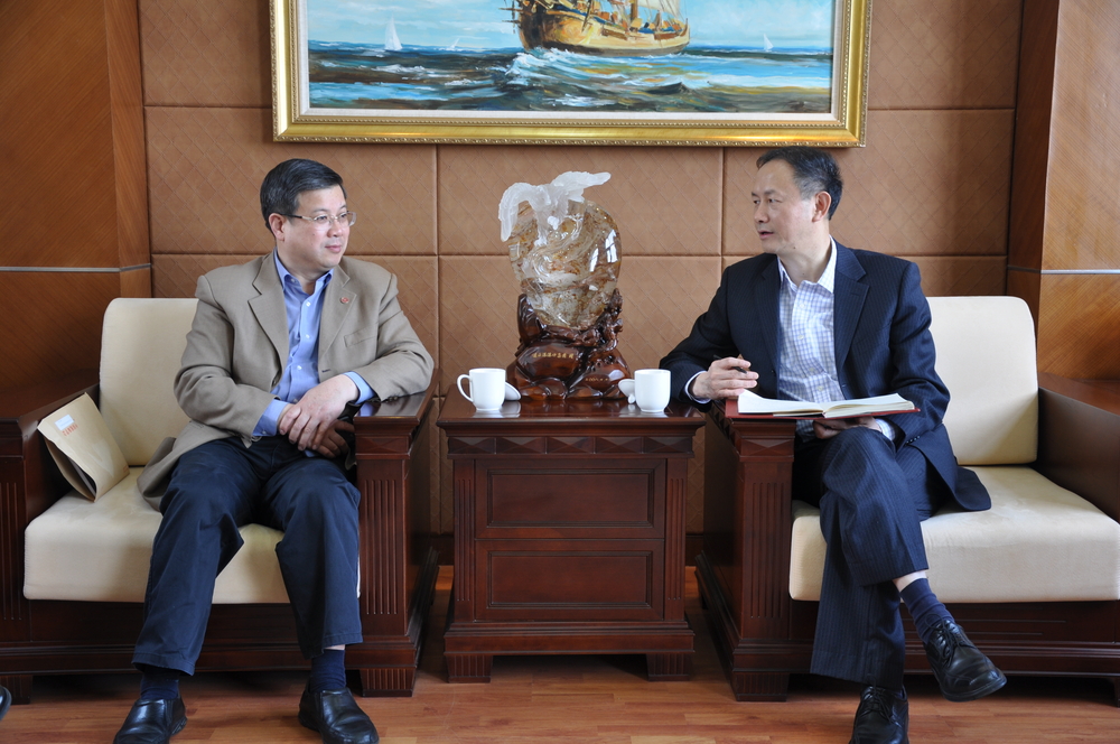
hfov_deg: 43.7
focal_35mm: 45
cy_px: 372
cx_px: 560
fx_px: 1398
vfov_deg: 29.8
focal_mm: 30
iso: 200
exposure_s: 1/30
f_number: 4.2
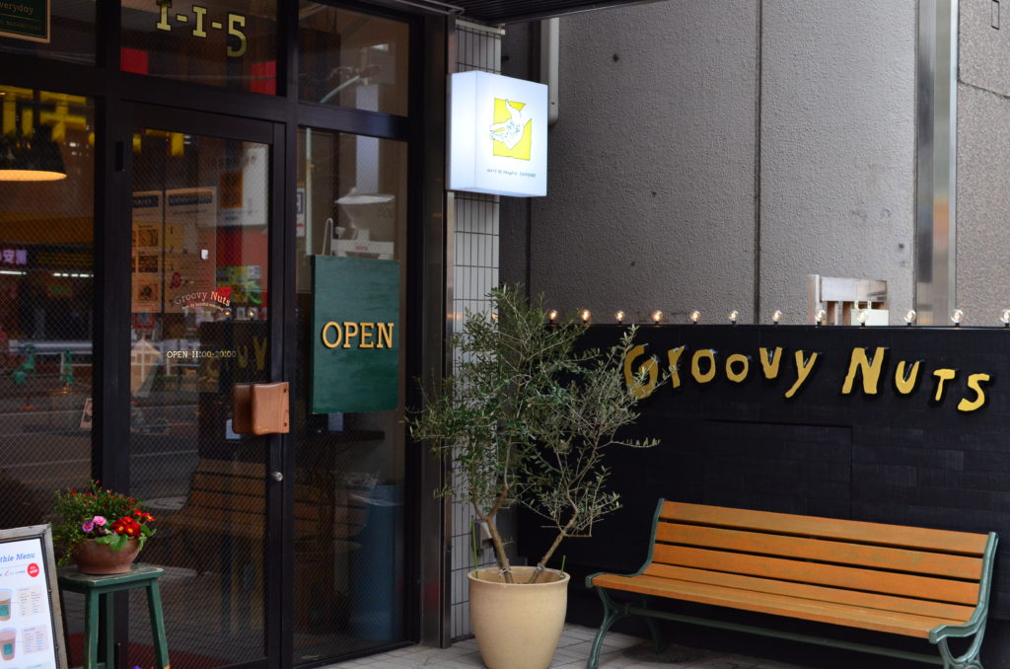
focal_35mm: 52
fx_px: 1470
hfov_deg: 37.9
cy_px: 334
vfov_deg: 25.6
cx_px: 505
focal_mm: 35
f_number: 4
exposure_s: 1/500
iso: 1000
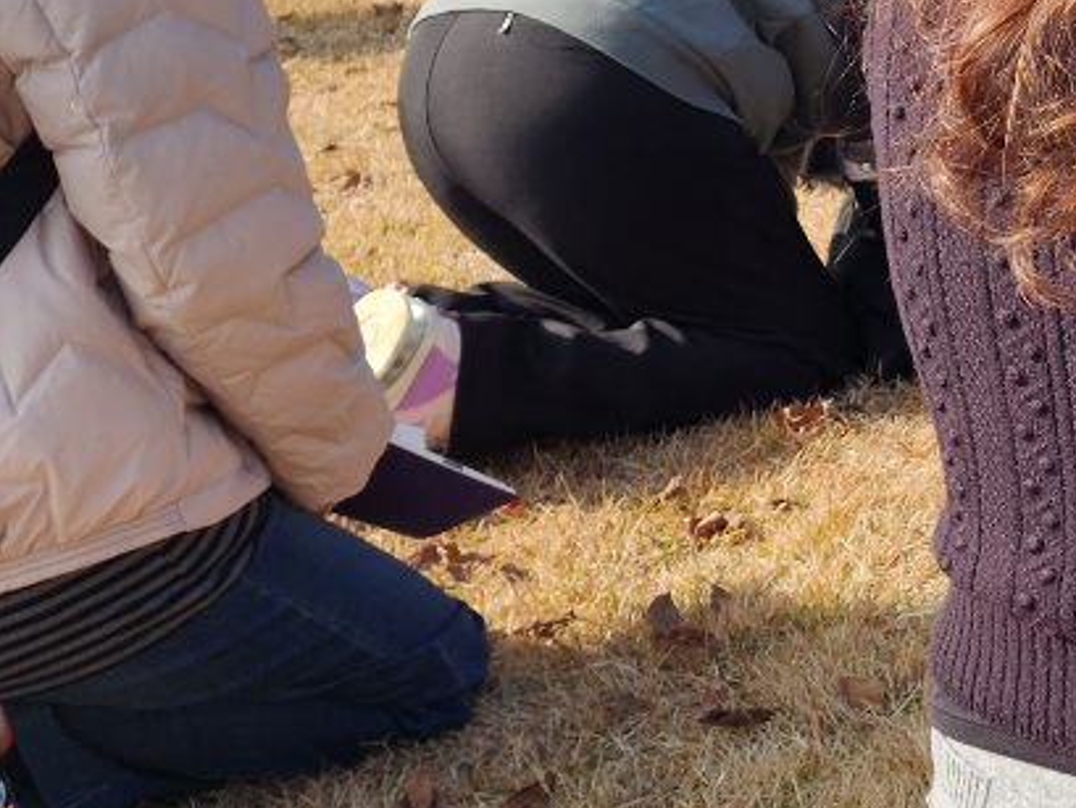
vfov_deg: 15.9
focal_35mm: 90
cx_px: 1934
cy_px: -116
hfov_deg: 17.6
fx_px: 2798
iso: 12
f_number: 1.8
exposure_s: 1/333
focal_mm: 6.4
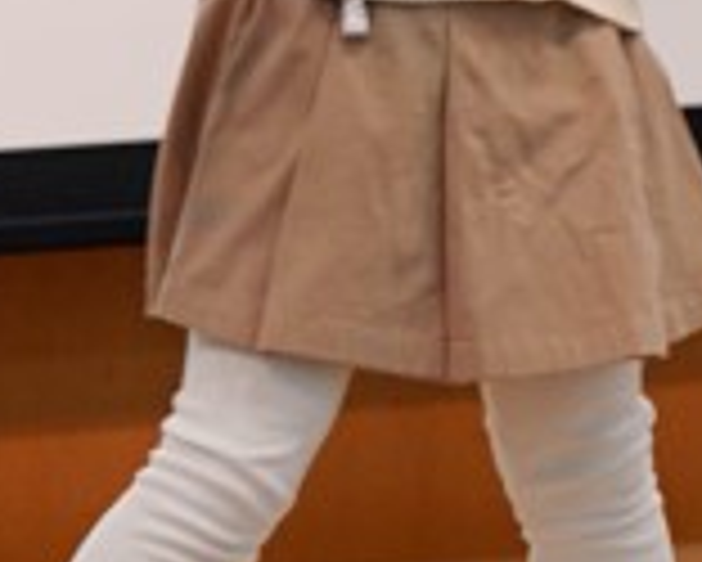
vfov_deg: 2.3
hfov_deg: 2.9
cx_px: 842
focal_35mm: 675
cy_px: -121
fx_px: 14033
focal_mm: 125
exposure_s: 1/160
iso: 800
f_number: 4
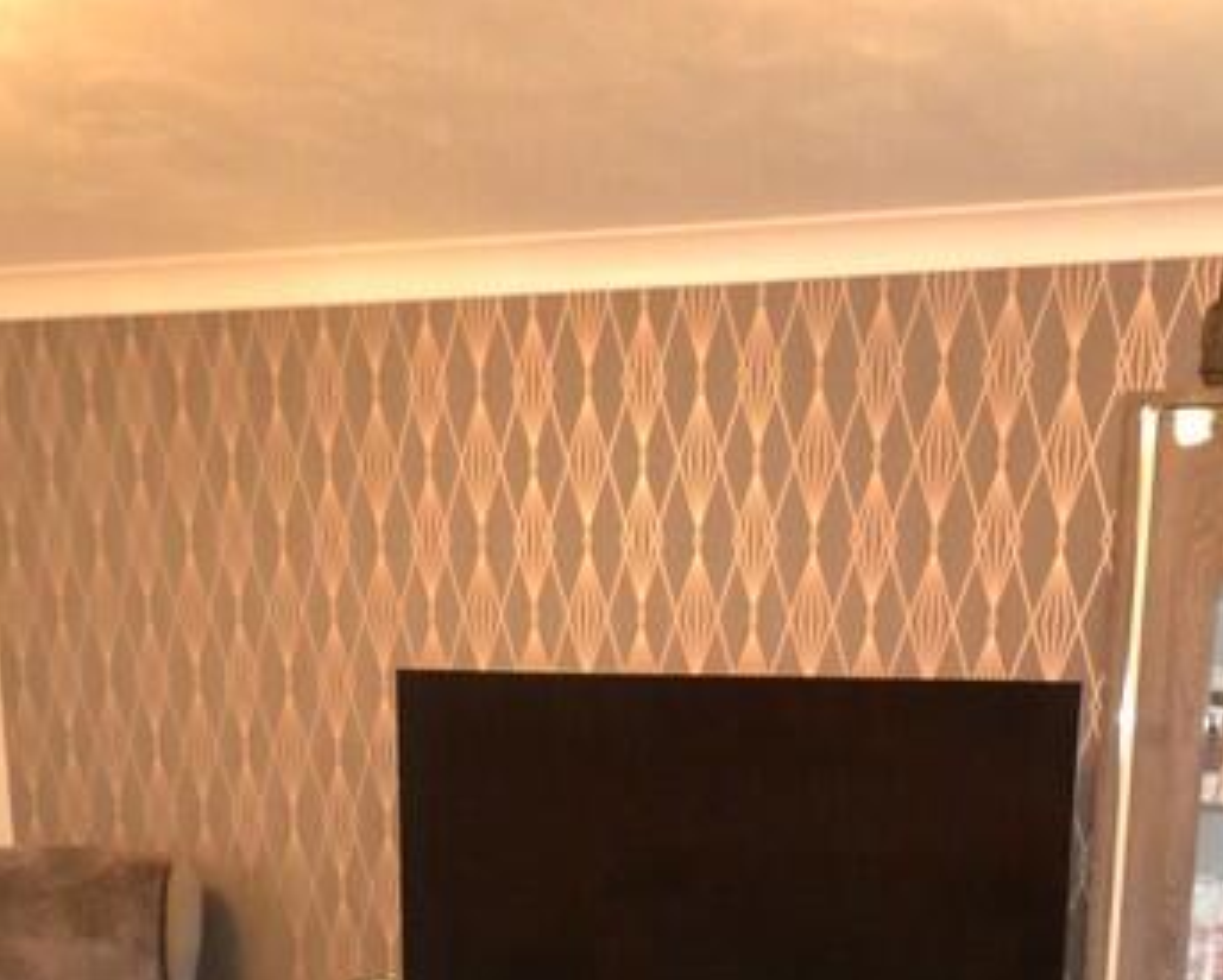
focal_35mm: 42
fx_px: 1522
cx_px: 909
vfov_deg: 31.7
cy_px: 1071
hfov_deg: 42.5
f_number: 3.5
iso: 3200
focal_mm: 10
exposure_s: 1/60
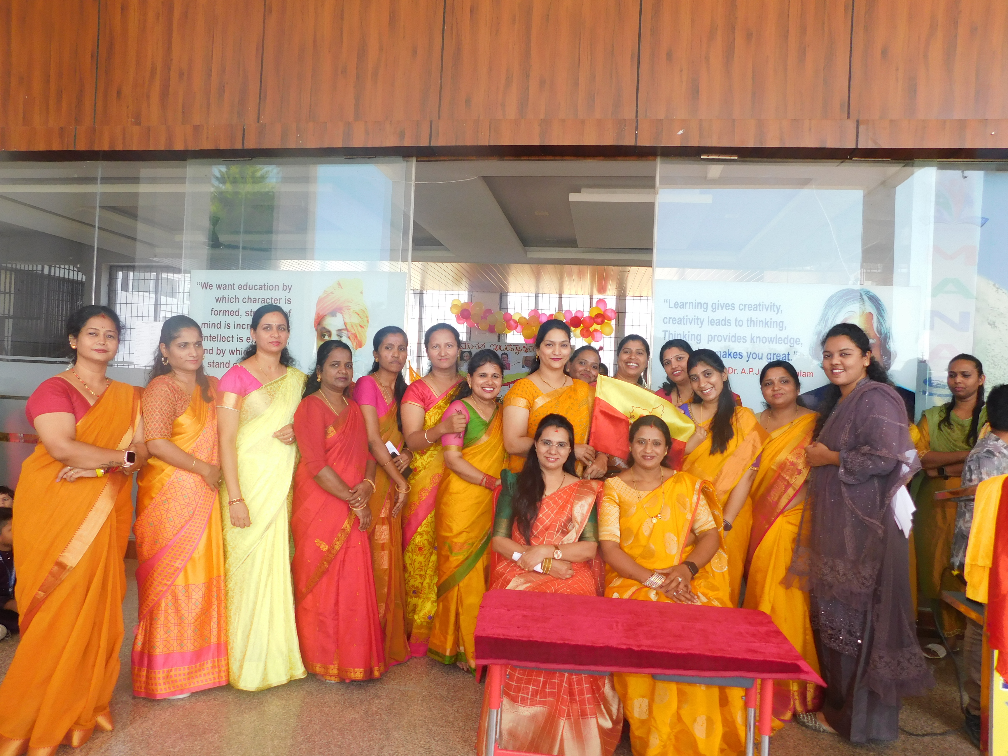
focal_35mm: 24
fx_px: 699
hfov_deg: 71.6
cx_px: 504
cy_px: 378
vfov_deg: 56.8
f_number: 3
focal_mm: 4.1
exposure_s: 1/200
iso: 125
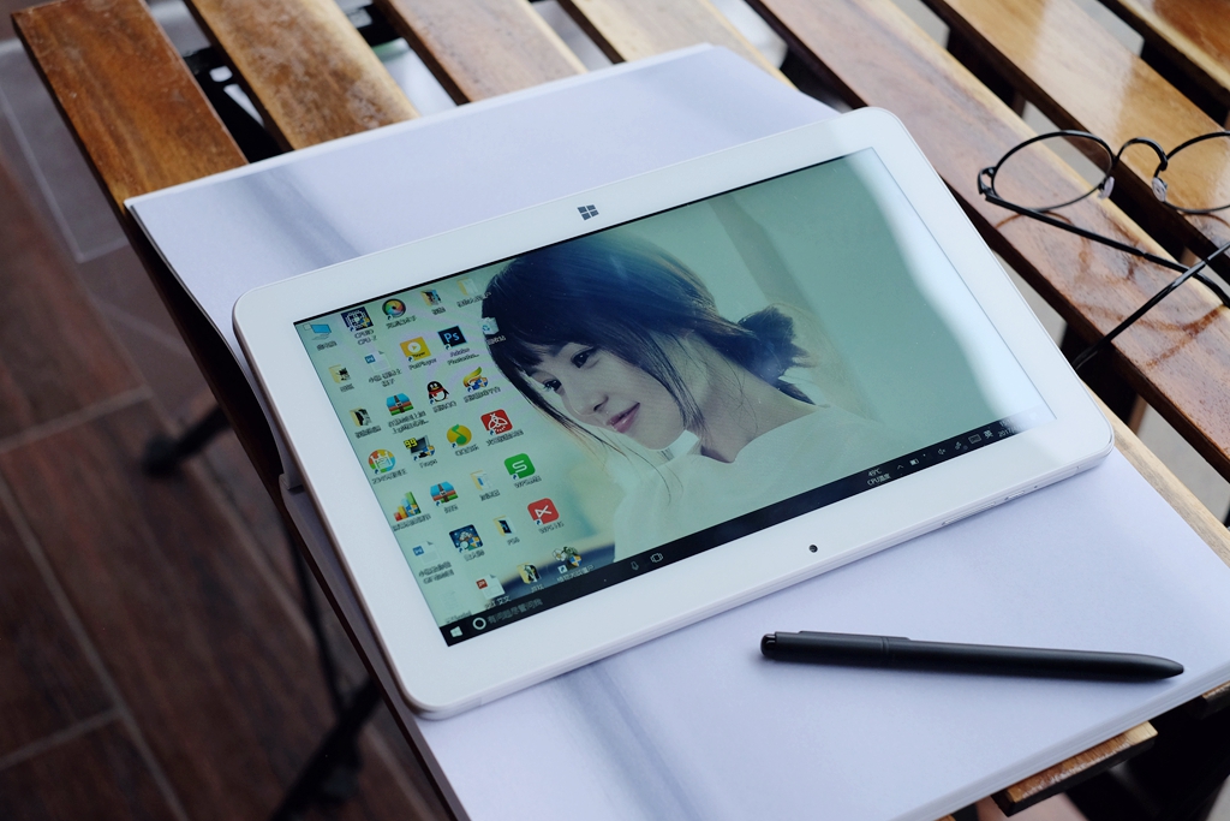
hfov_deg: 37.5
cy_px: 410
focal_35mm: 53
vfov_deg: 25.5
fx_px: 1811
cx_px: 615
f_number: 4.5
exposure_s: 1/150
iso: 800
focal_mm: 35
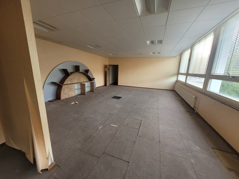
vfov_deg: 89.9
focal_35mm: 13
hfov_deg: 106.2
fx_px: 90
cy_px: 90
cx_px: 120
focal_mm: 1.74
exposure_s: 1/50
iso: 125
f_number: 2.2
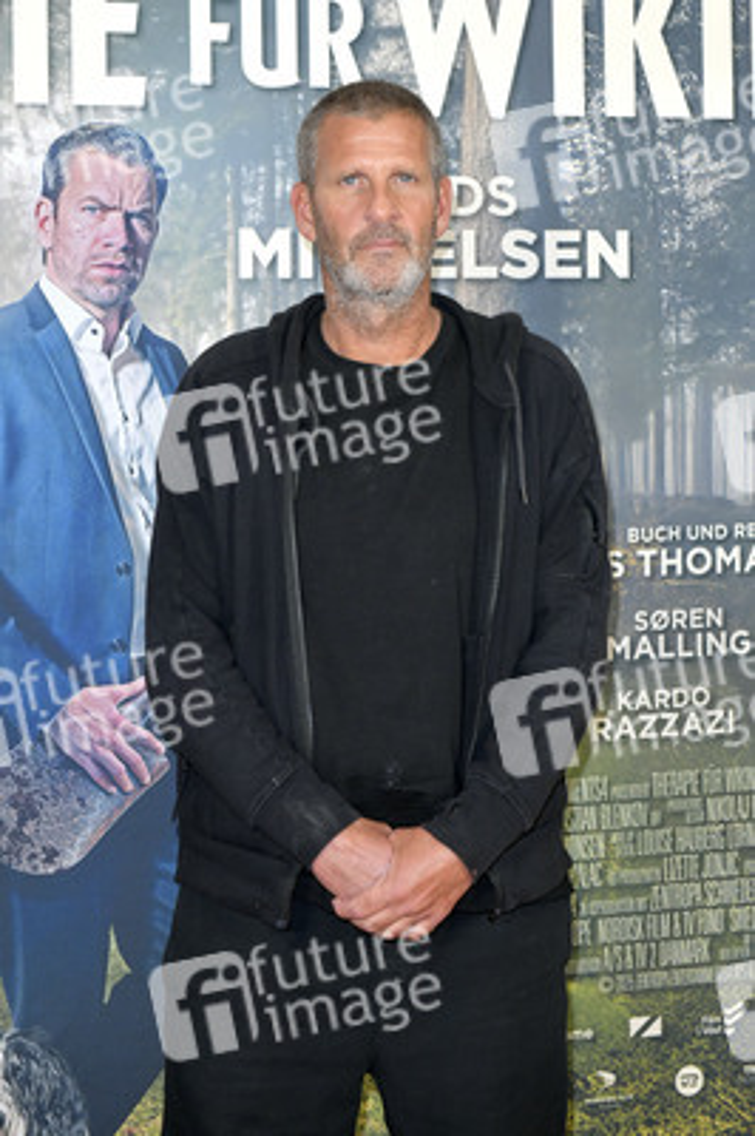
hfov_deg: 21.9
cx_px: 378
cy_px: 568
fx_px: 1954
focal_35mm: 62
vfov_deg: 32.4
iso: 1600
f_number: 6.3
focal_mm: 62
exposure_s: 1/250
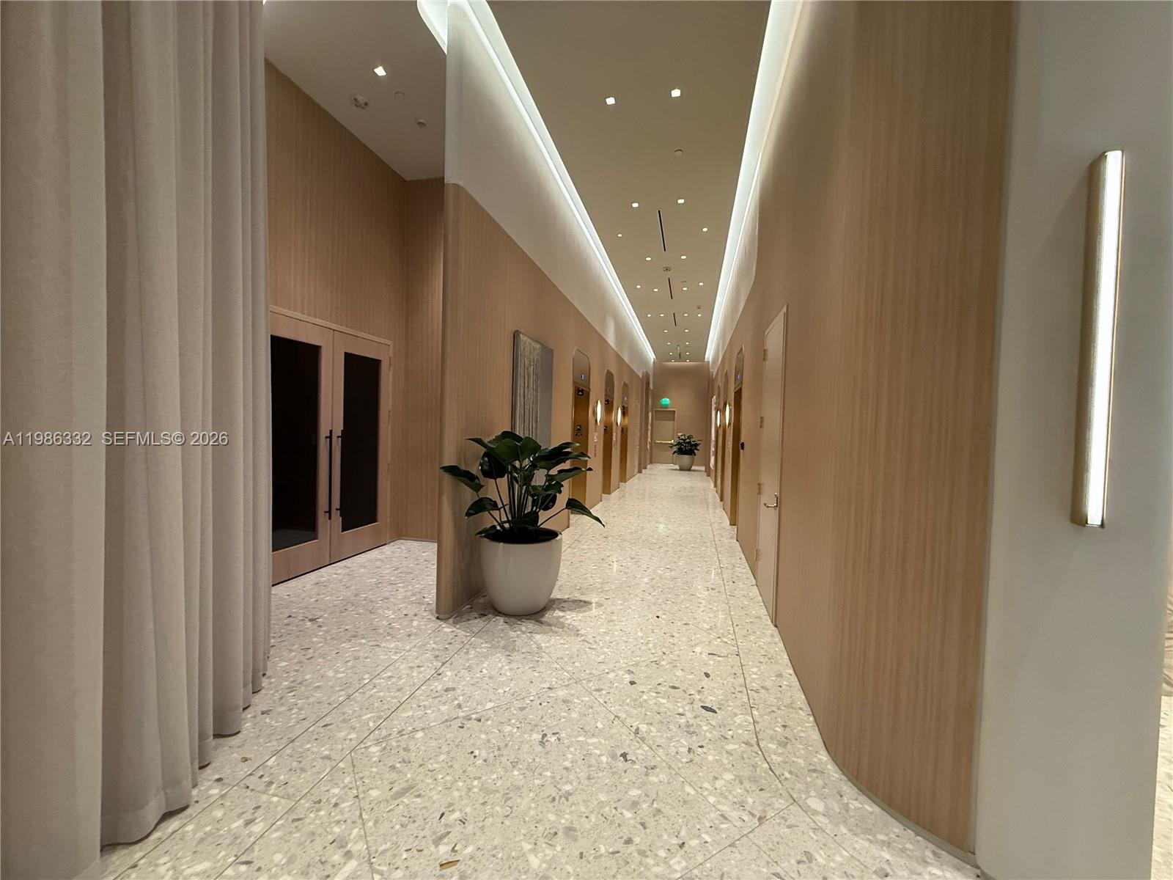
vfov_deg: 85.7
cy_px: 440
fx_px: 474
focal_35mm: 14
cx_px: 586
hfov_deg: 102.1
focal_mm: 2.22
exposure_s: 1/120
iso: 320
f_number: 2.2
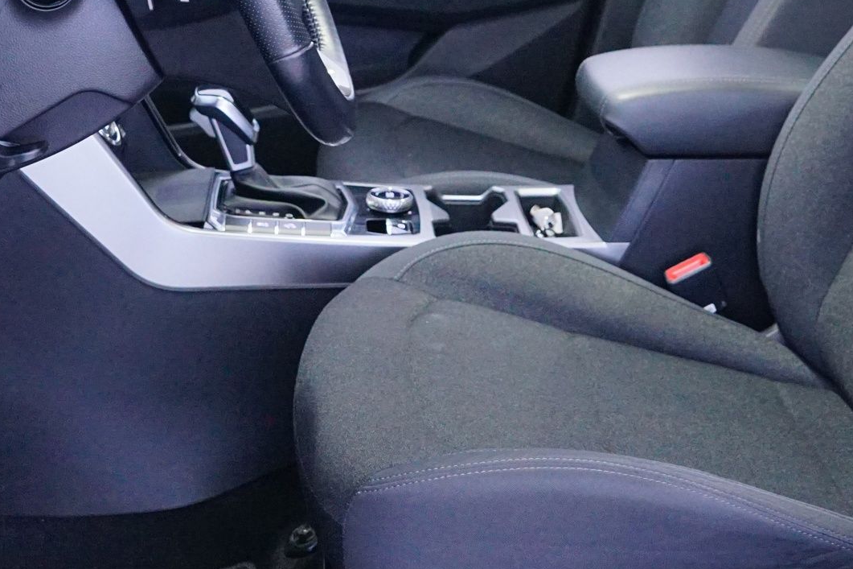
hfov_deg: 30.5
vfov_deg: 20.2
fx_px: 1563
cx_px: 498
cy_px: 58
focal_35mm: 66
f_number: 5.6
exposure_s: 1/15
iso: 3200
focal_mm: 28
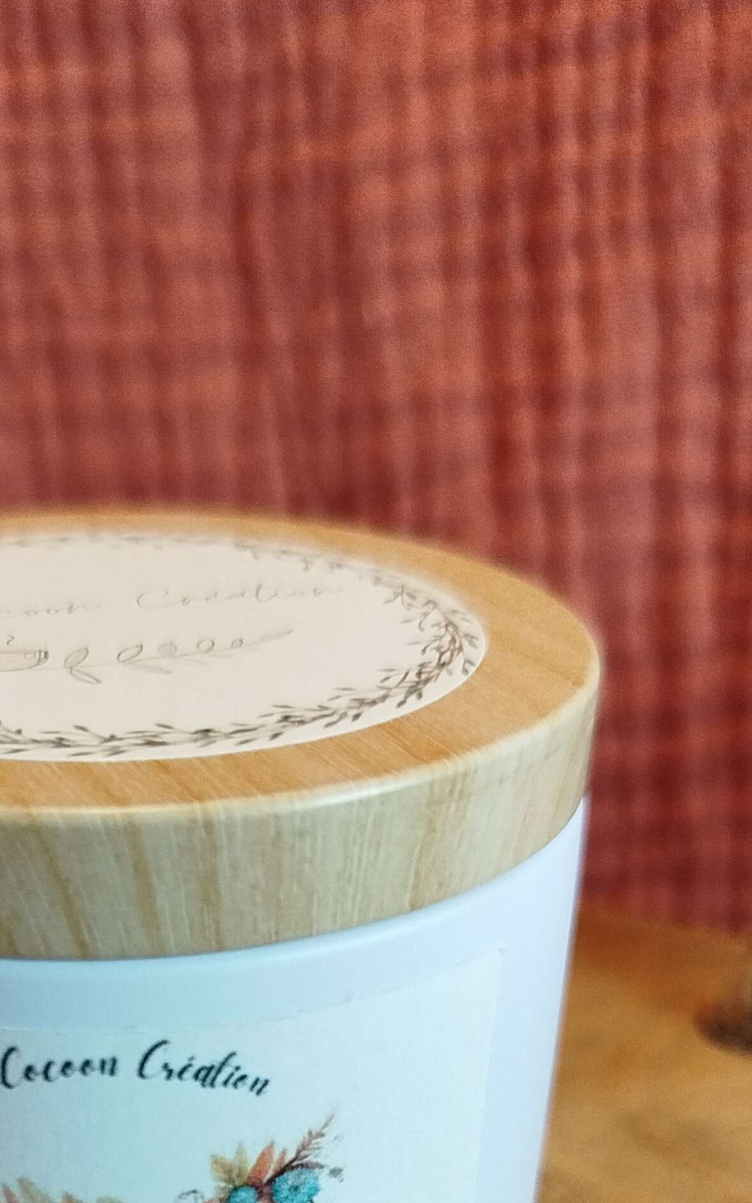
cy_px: 1265
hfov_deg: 23.4
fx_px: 1770
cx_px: 94
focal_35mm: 54
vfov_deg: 33.5
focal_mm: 5.31
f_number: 1.7
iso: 500
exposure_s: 1/33
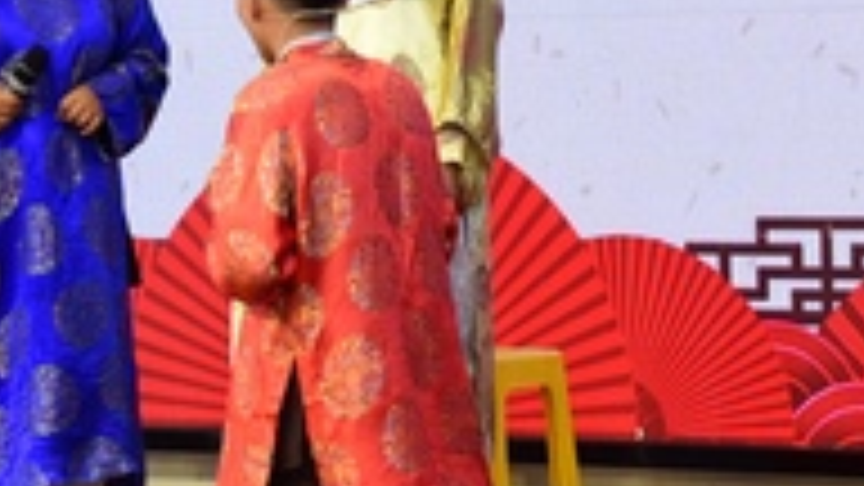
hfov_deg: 11.7
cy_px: -20
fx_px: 4215
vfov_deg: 6.6
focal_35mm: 184
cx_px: 454
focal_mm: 52
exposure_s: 1/30
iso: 1250
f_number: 5
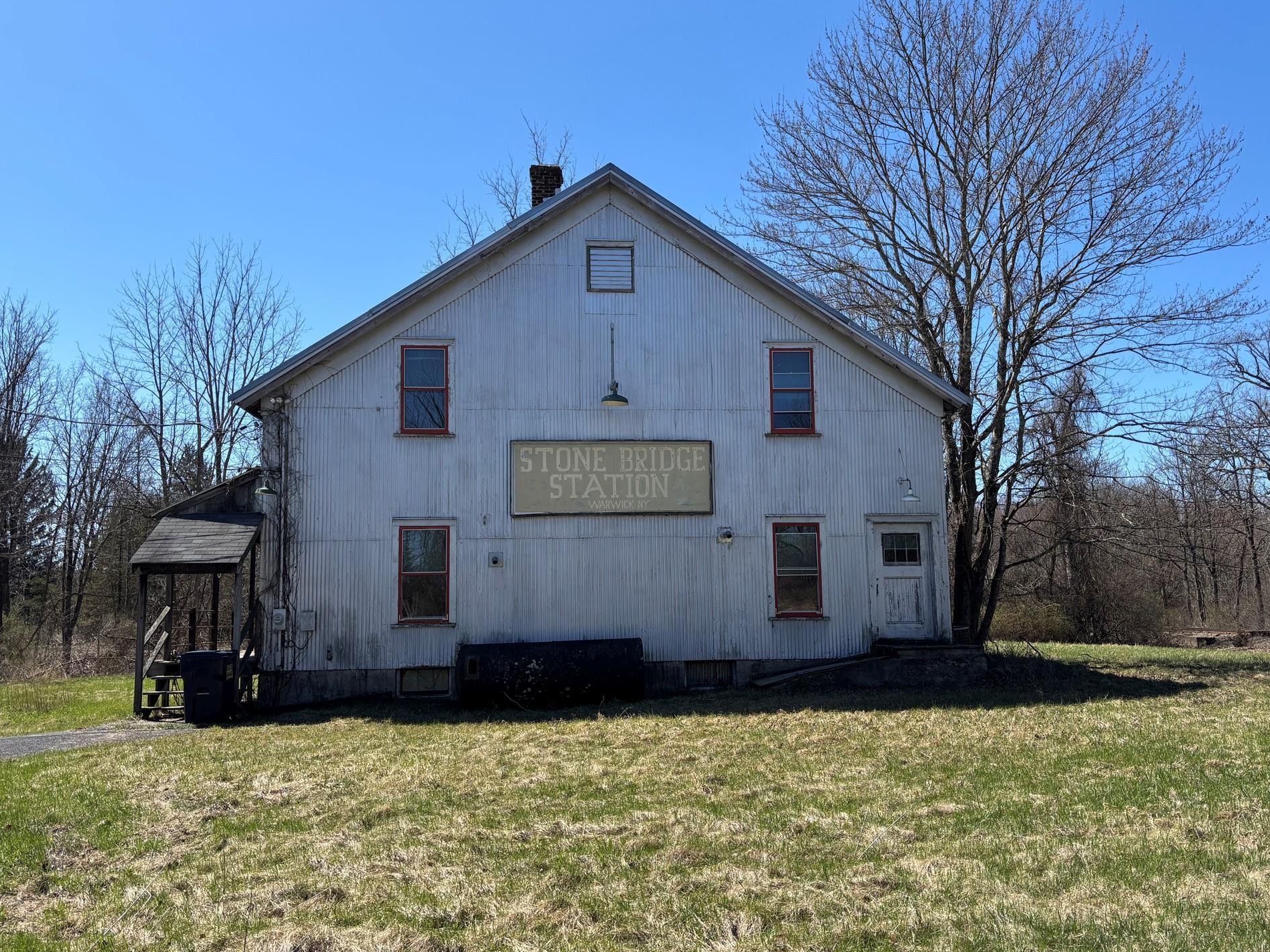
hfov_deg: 63.4
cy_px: 501
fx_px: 1027
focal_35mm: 28
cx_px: 643
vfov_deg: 49.7
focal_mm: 5.96
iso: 50
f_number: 1.6
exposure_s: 1/2288
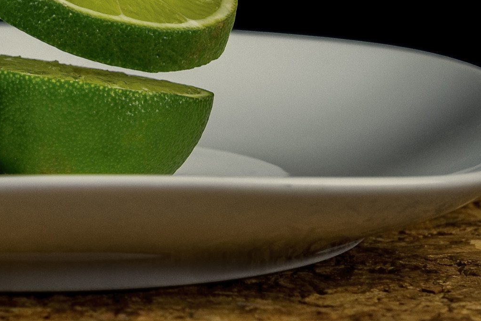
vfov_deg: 3.9
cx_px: 43
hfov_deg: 5.9
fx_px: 4649
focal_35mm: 348
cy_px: 28
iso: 100
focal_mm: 98
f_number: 8
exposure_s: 1/6
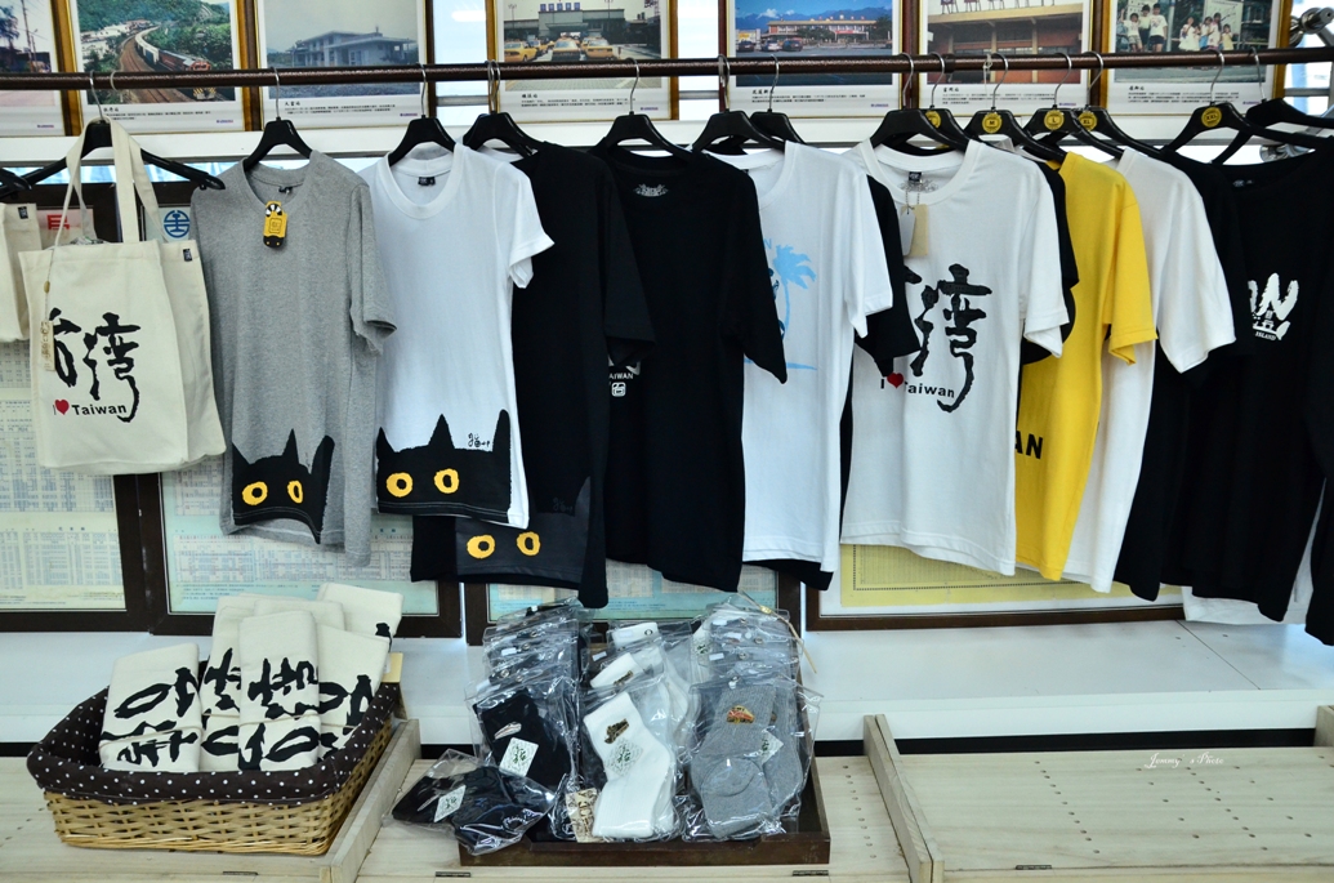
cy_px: 442
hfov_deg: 67.5
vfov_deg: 47.7
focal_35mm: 27
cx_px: 667
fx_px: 998
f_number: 4
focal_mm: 18
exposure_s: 1/200
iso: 1600
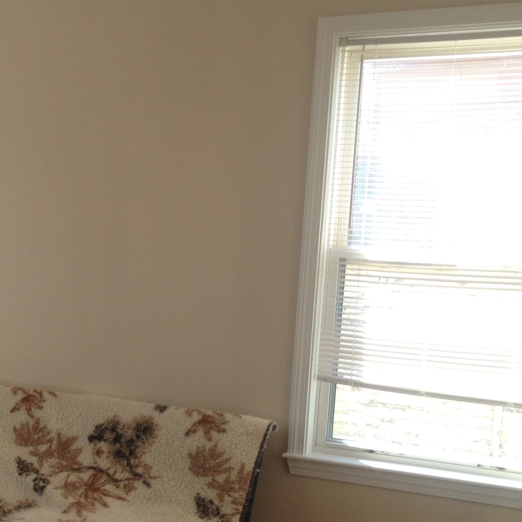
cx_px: -24
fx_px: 1143
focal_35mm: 67
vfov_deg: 25.6
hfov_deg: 24.3
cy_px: 355
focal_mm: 4.28
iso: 50
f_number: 2.4
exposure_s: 1/120
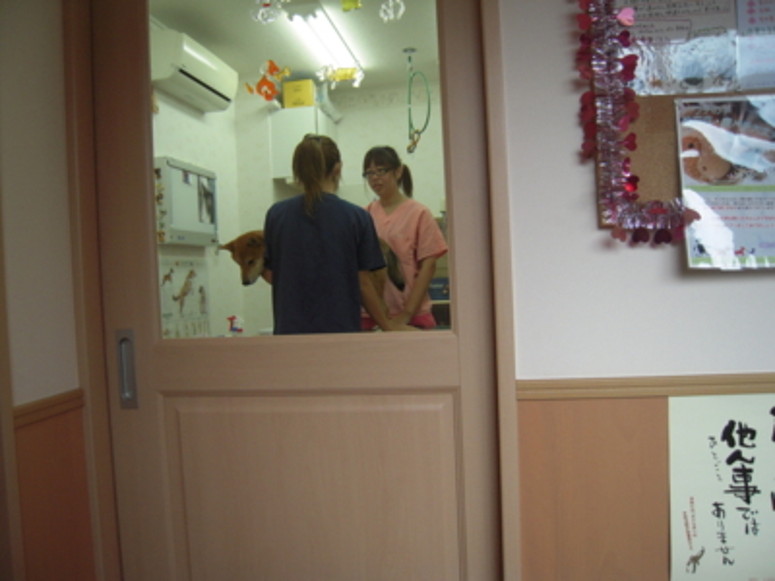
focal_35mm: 28
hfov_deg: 63.4
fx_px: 627
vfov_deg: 49.7
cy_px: 290
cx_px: 388
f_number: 2.7
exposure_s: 1/250
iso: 250
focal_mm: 5
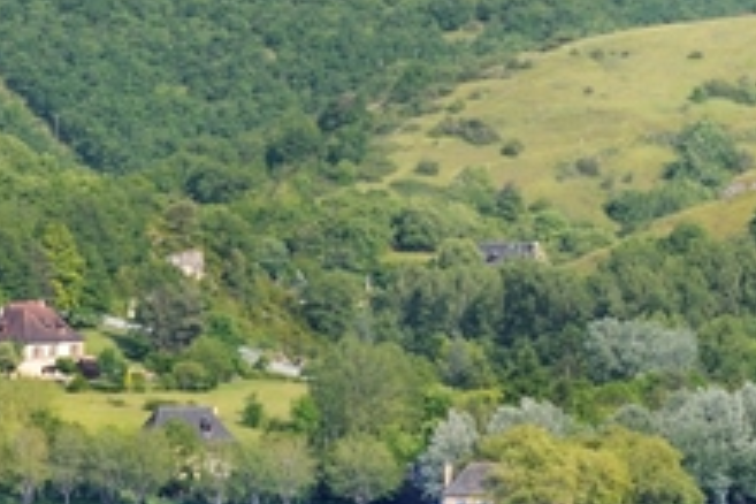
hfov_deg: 5.1
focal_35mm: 397
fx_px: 8336
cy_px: 501
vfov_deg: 3.5
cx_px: -621
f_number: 8
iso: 200
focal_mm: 85
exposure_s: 1/400
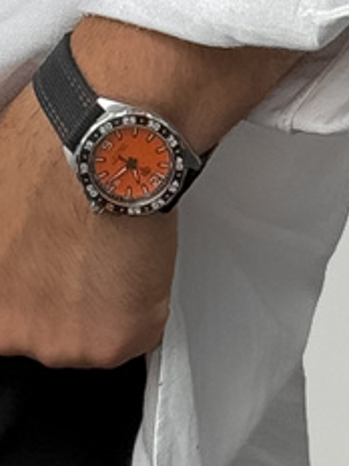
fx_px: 4450
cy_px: 1243
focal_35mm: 331
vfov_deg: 5.7
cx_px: 2
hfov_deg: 4.5
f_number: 1.8
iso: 80
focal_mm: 6.76
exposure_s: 1/150
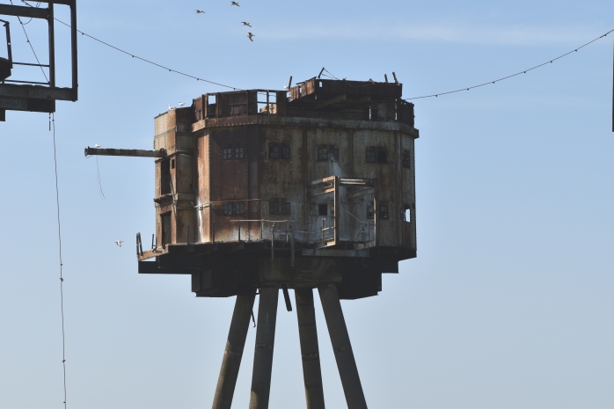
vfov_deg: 10.6
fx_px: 2200
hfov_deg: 15.9
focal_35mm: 129
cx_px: 307
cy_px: 204
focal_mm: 86
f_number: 11
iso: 100
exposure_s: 1/200
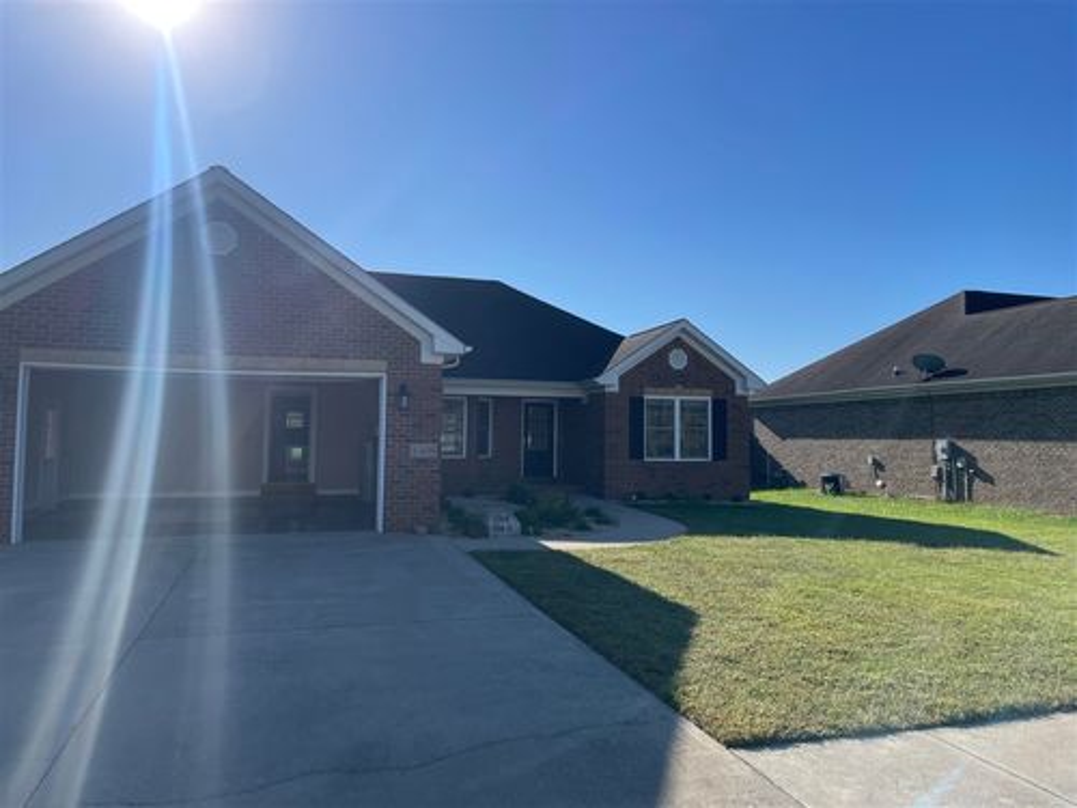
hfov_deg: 67.3
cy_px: 404
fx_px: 809
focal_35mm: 26
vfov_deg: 53.1
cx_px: 538
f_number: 1.6
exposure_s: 1/5051
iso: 32
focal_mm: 4.2
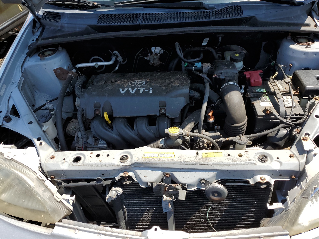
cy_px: 116
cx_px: 165
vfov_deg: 51.4
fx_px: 249
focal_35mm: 27
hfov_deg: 65.3
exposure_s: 1/1667
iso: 50
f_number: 1.5
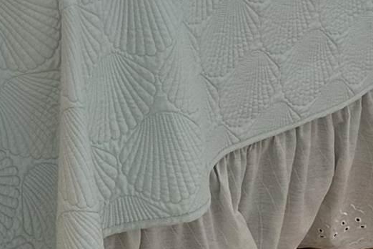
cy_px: -265
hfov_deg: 13.8
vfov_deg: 8.8
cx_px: -5
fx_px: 1523
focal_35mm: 147
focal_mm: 6.86
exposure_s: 1/165
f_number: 1.78
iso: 100
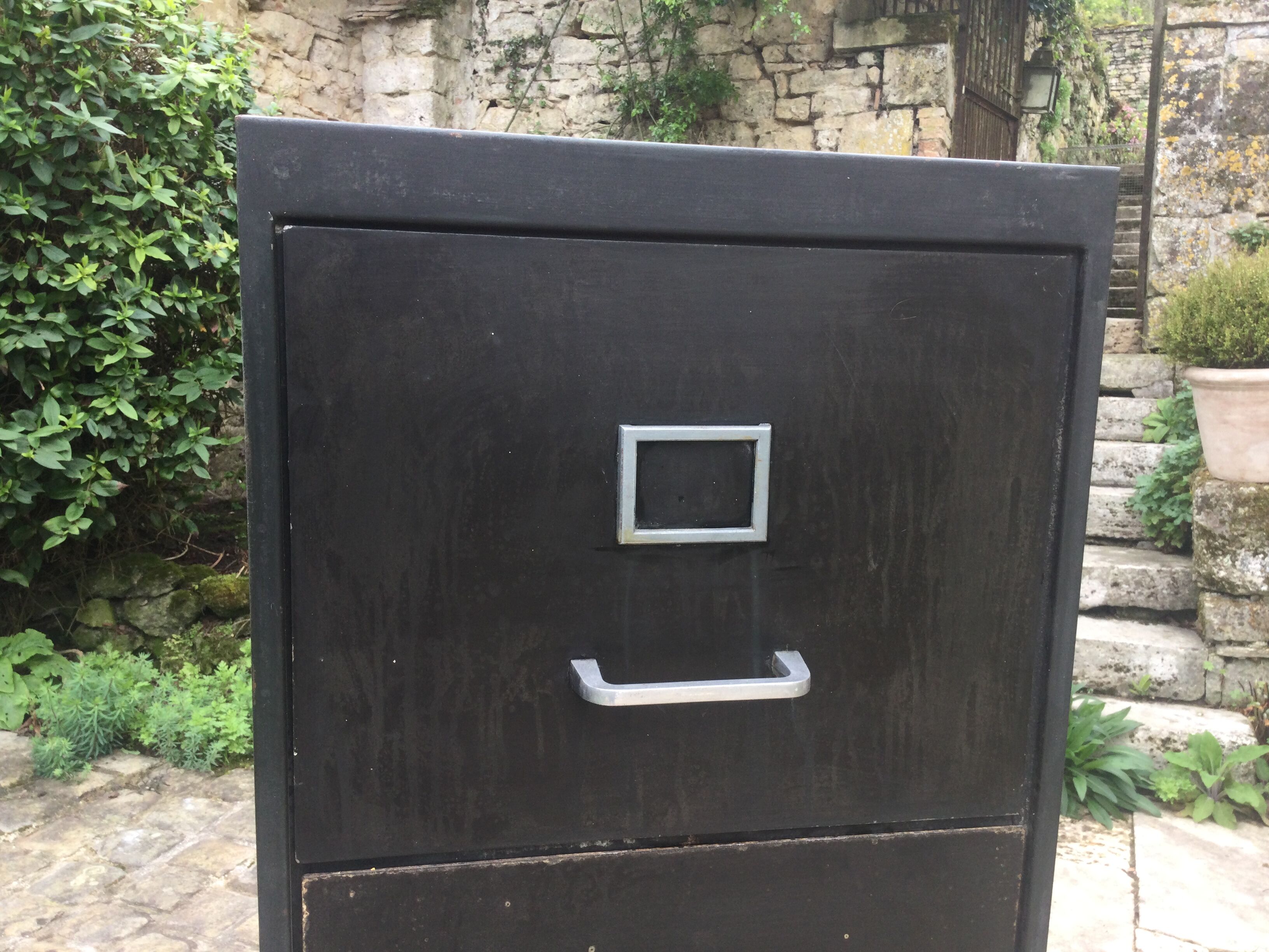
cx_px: 634
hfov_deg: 58.4
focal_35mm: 31
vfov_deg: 45.4
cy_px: 476
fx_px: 1136
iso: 40
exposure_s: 1/100
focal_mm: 3.3
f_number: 2.4
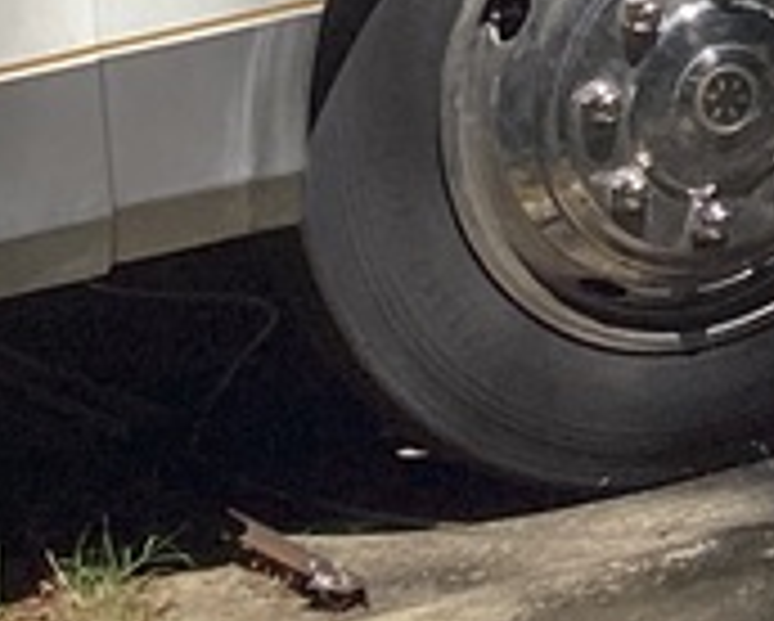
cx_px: 1724
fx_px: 4036
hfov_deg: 9.9
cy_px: -1004
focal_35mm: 176
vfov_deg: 8.0
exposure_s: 1/1508
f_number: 2.4
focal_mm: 3.3
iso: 25
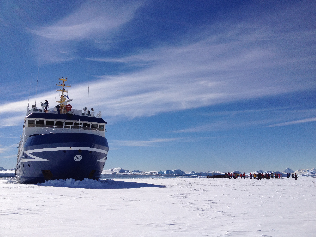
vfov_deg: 40.7
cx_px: 158
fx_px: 320
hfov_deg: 52.6
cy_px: 118
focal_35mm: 35
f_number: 2.4
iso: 50
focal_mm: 4.28
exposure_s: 1/6944
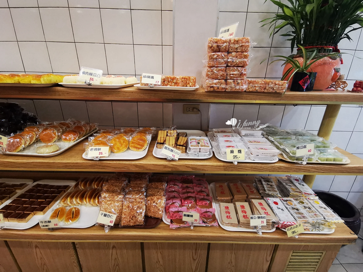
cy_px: 136
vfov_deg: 78.1
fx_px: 168
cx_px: 182
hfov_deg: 94.5
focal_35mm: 16
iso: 250
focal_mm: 2.35
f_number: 2.2
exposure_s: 1/60
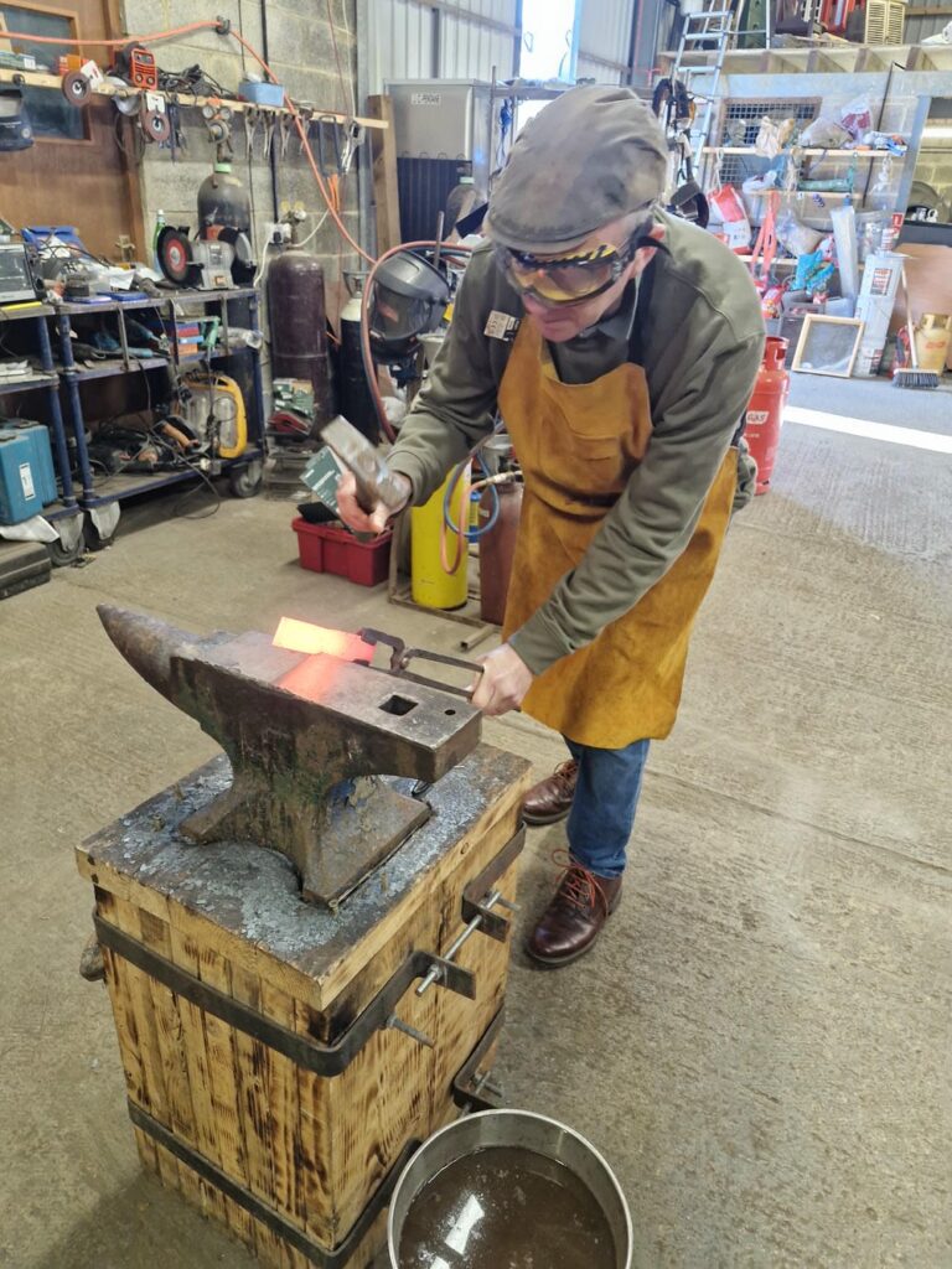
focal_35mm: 23
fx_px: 843
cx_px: 476
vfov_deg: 73.9
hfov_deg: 58.9
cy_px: 634
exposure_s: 1/50
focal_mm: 5.54
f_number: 1.8
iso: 640
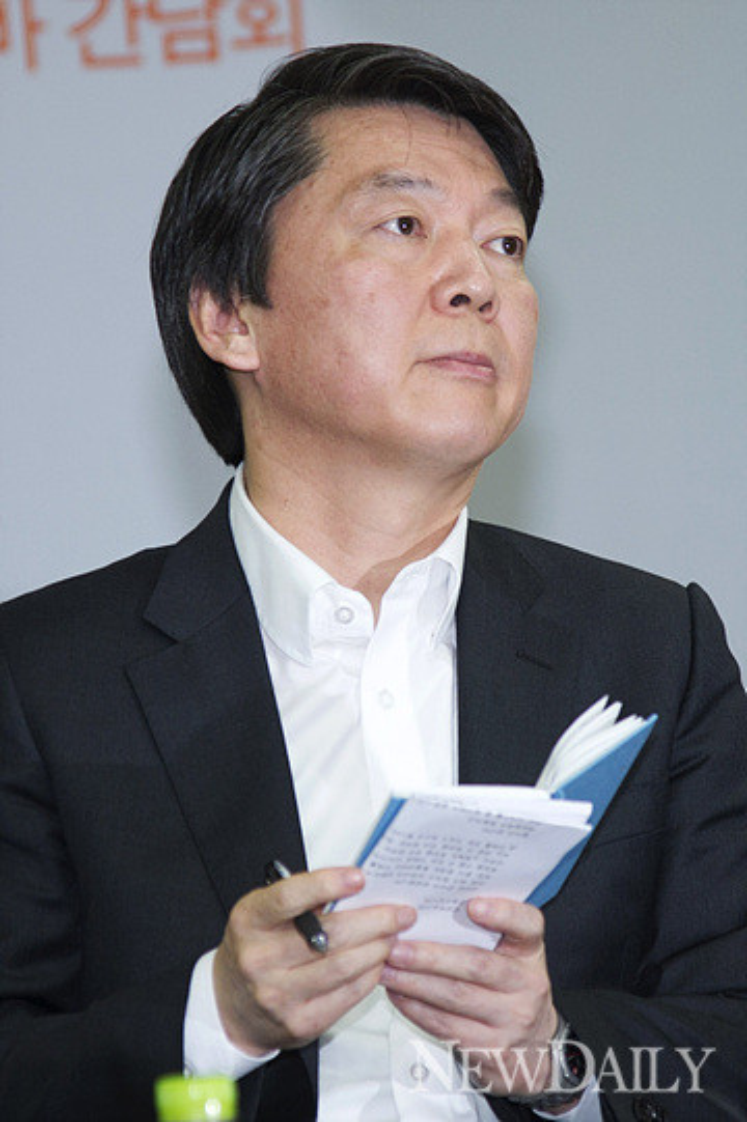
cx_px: 374
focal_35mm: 120
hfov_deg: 11.4
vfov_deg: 17.1
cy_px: 561
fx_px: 3739
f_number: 4
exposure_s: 1/100
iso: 1250
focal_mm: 120
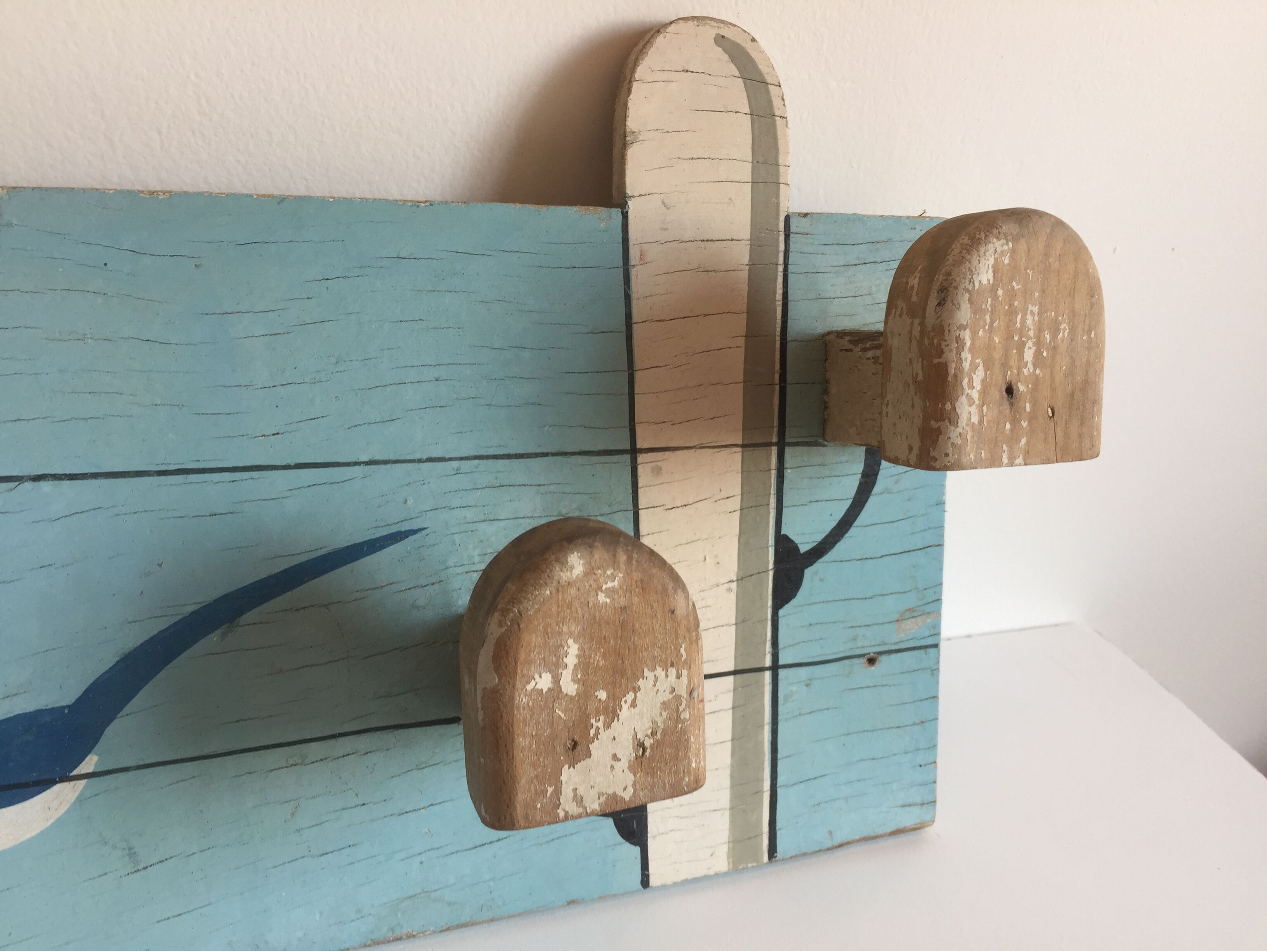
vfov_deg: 48.2
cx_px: 634
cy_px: 476
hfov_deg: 61.7
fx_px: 1061
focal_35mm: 29
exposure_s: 1/50
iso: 32
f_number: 2.2
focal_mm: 4.15
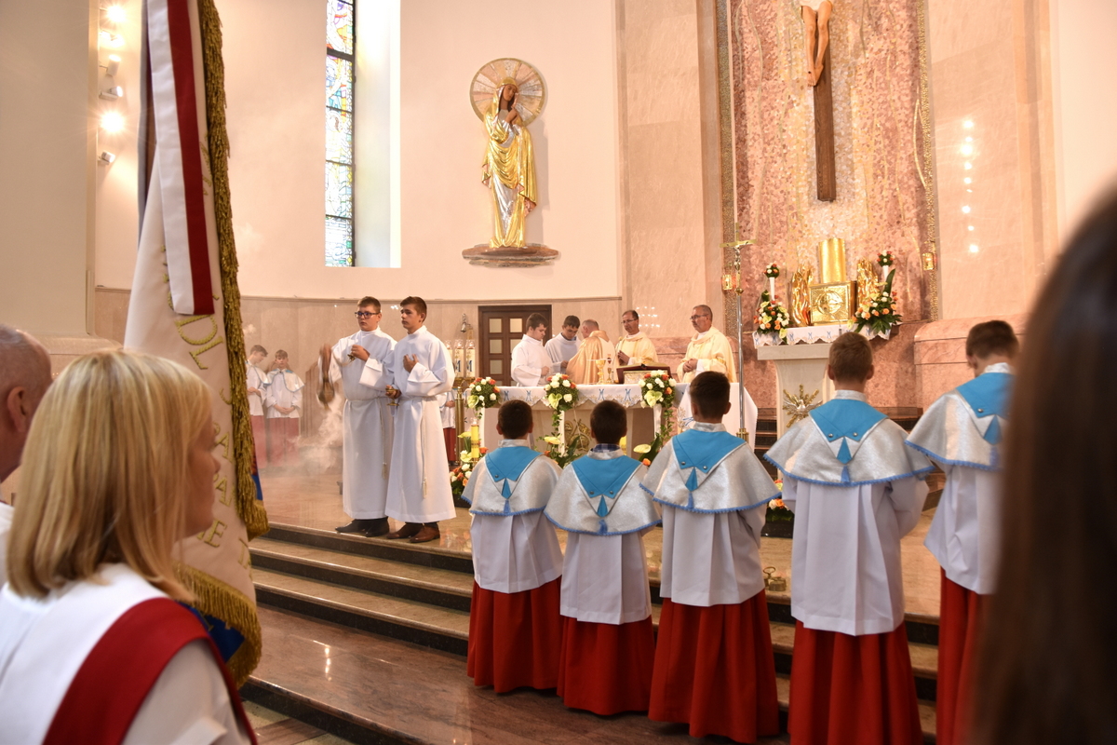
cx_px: 558
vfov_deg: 47.9
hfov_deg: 67.4
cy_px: 372
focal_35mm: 27
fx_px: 838
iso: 320
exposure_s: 1/30
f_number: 3.5
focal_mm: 18
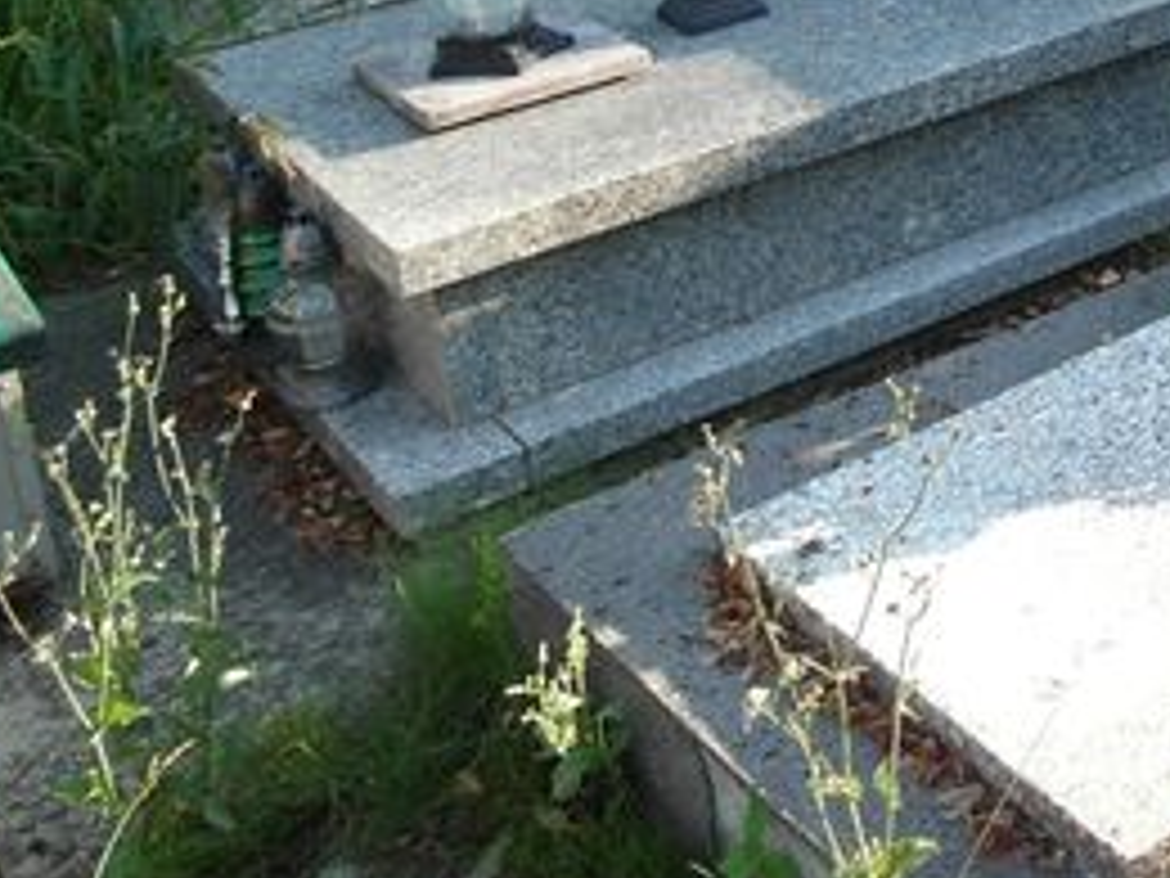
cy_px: -189
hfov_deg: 28.7
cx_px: 1377
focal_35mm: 59
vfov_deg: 22.7
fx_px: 1994
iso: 100
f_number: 3.4
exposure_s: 1/90
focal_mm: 5.2
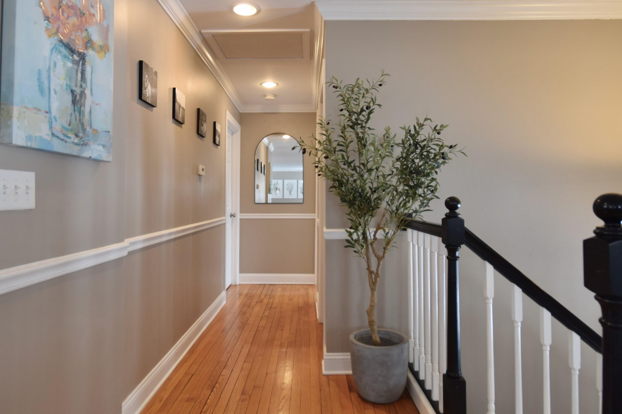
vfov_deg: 57.1
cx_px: 303
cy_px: 189
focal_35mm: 22
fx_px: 380
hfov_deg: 78.6
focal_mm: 10
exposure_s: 1/13
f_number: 6.3
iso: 200
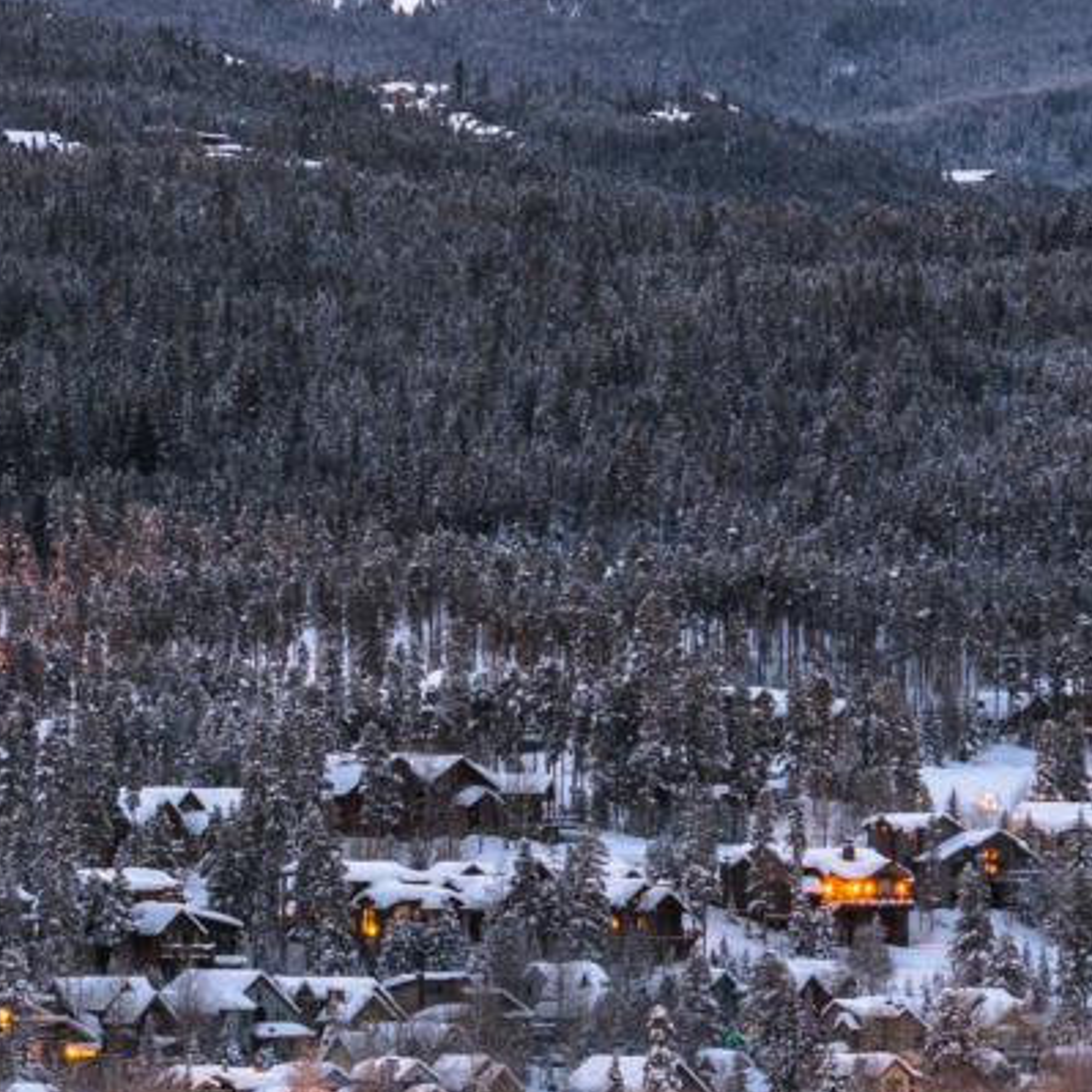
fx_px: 10707
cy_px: 513
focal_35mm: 300
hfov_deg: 5.7
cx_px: 2014
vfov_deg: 5.8
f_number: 11
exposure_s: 25
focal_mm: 55
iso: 64
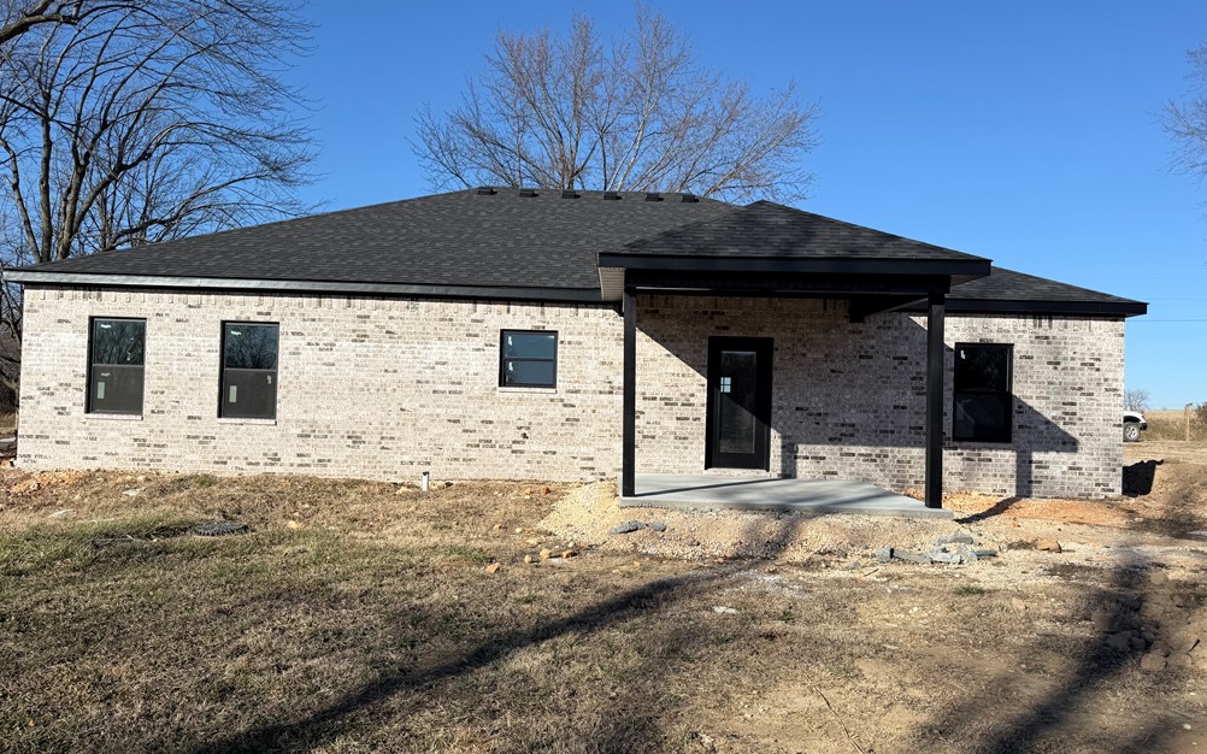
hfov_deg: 70.4
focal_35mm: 26
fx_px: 855
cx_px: 601
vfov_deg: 47.6
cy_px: 389
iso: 80
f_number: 1.78
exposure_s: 1/5714
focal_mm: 6.76
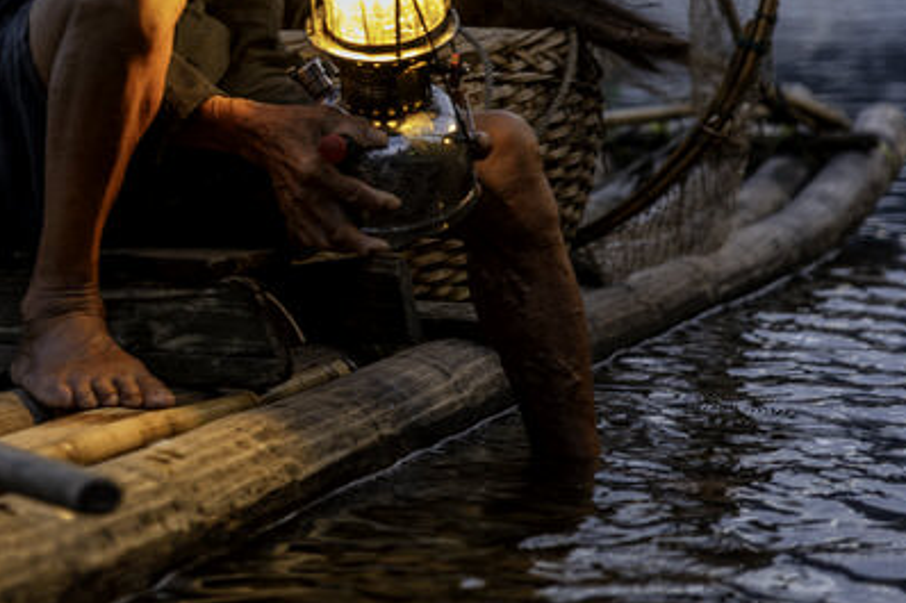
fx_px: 4251
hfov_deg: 11.9
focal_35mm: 169
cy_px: 64
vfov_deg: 8.1
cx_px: -153
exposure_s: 1/60
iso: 400
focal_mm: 70
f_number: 2.8
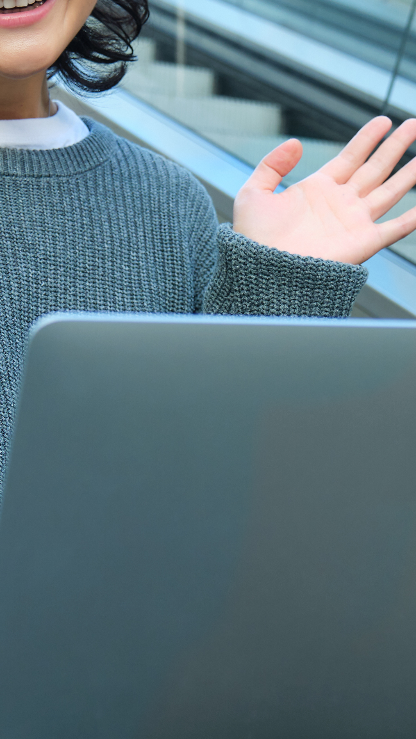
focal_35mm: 72
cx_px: 122
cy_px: 273
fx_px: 1412
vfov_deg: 29.2
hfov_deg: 16.7
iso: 250
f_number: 3.2
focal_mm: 19.4
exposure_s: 1/125
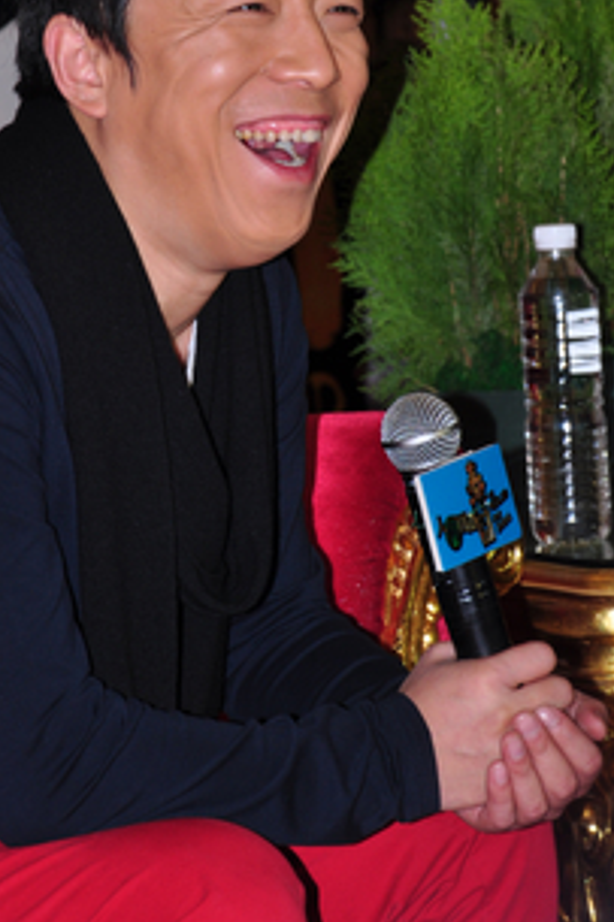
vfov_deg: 11.9
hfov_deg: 8.0
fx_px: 4405
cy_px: 360
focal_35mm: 172
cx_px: 254
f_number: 5.3
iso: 200
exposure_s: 1/60
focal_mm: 70
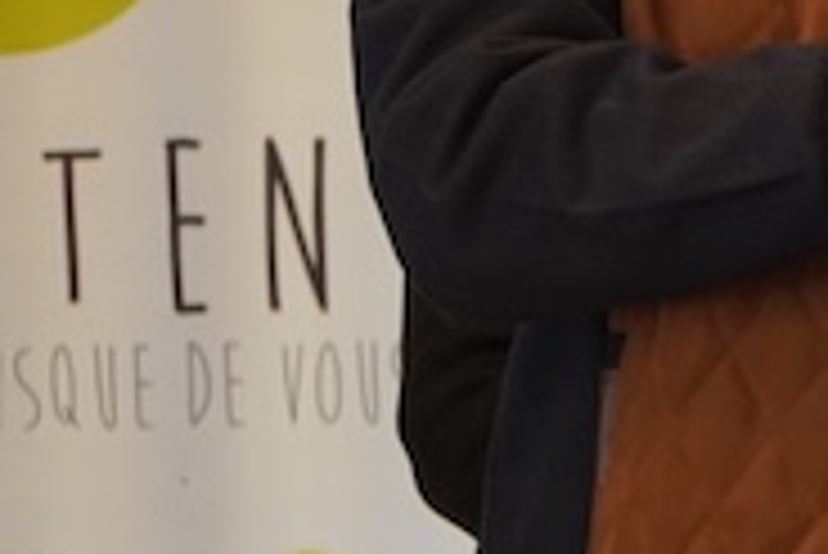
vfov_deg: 2.3
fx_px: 13630
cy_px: 128
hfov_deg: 3.5
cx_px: 1624
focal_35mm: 592
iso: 1250
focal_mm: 91
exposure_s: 1/160
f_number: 4
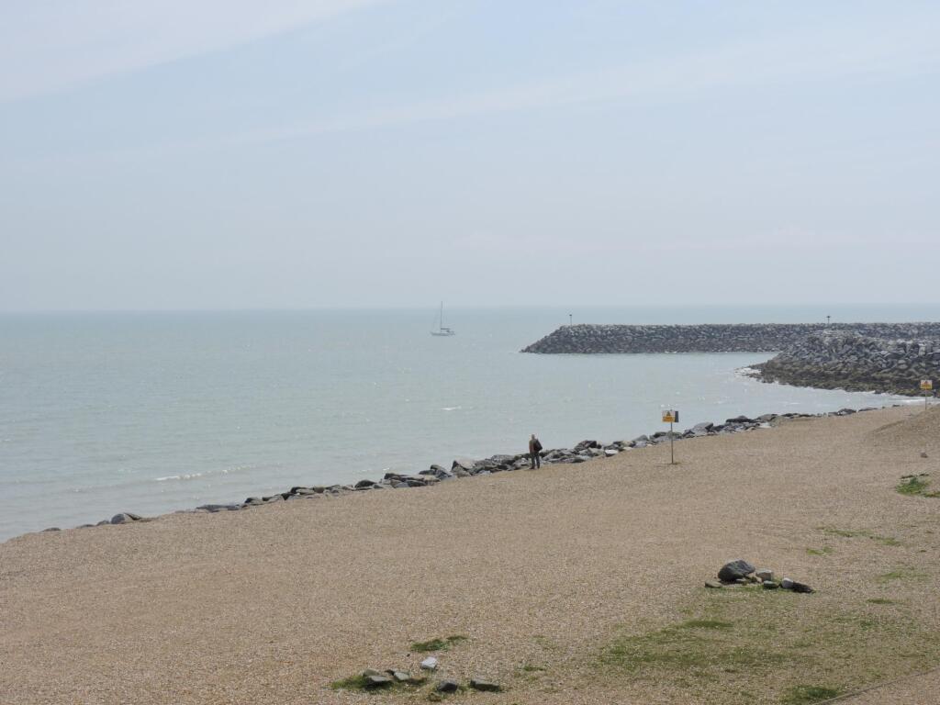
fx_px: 1629
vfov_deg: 24.4
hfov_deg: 32.2
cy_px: 352
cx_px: 470
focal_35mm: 60
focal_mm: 10.7
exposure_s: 1/1250
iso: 100
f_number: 4.2
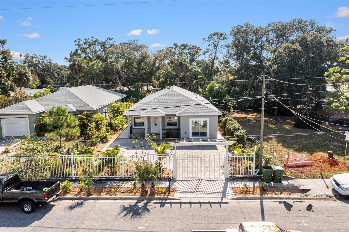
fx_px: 271
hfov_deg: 65.5
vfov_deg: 46.4
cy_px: 116
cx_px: 174
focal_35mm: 28
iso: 250
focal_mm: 10.26
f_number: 8
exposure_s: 1/20
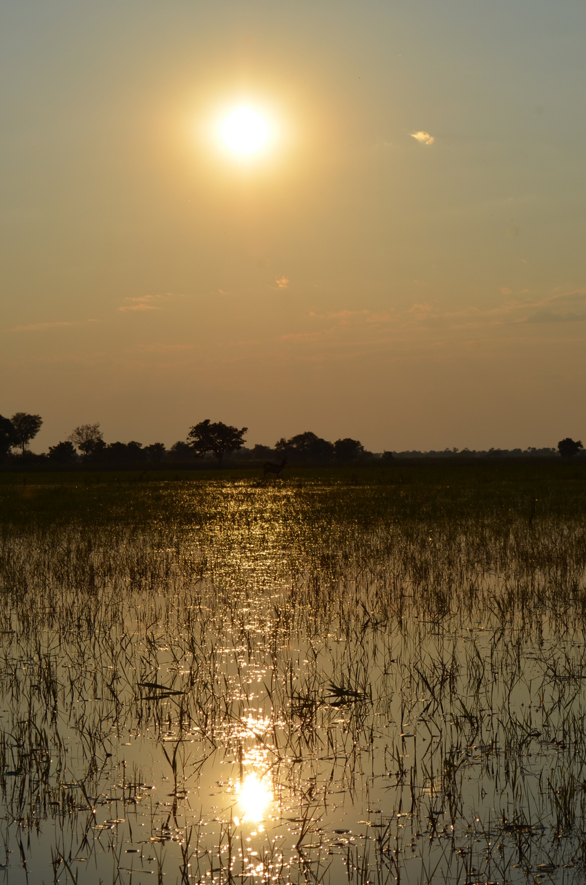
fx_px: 2023
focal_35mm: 82
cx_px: 293
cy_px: 442
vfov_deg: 24.7
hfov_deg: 16.5
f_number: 13
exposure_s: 1/640
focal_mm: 55
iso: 100
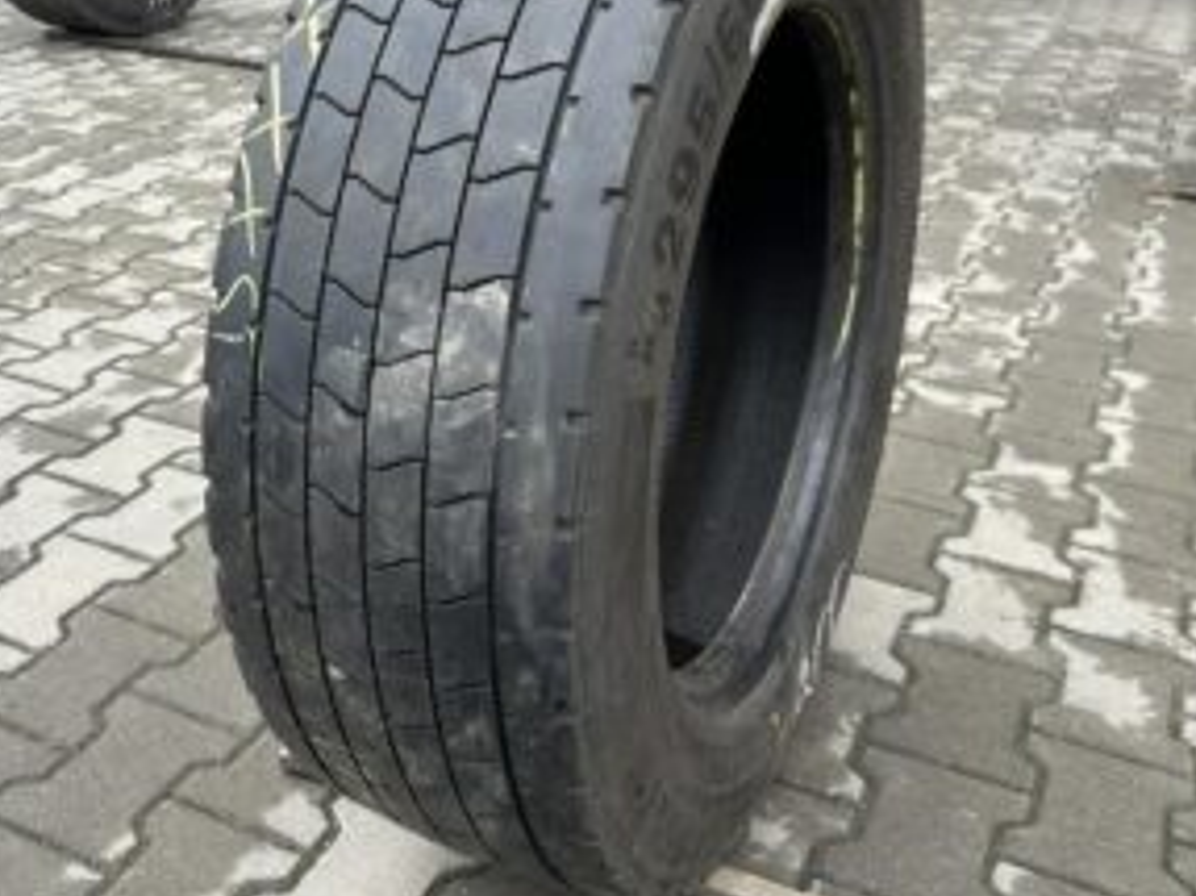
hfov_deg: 47.5
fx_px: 1347
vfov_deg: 36.5
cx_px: 463
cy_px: 319
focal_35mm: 39
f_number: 1.5
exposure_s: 1/482
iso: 50
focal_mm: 5.7
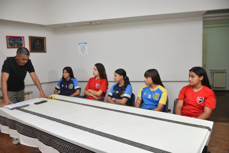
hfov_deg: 67.4
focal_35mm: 27
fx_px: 172
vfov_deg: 47.9
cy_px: 76
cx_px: 114
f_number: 4
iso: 800
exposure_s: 1/60
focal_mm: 18
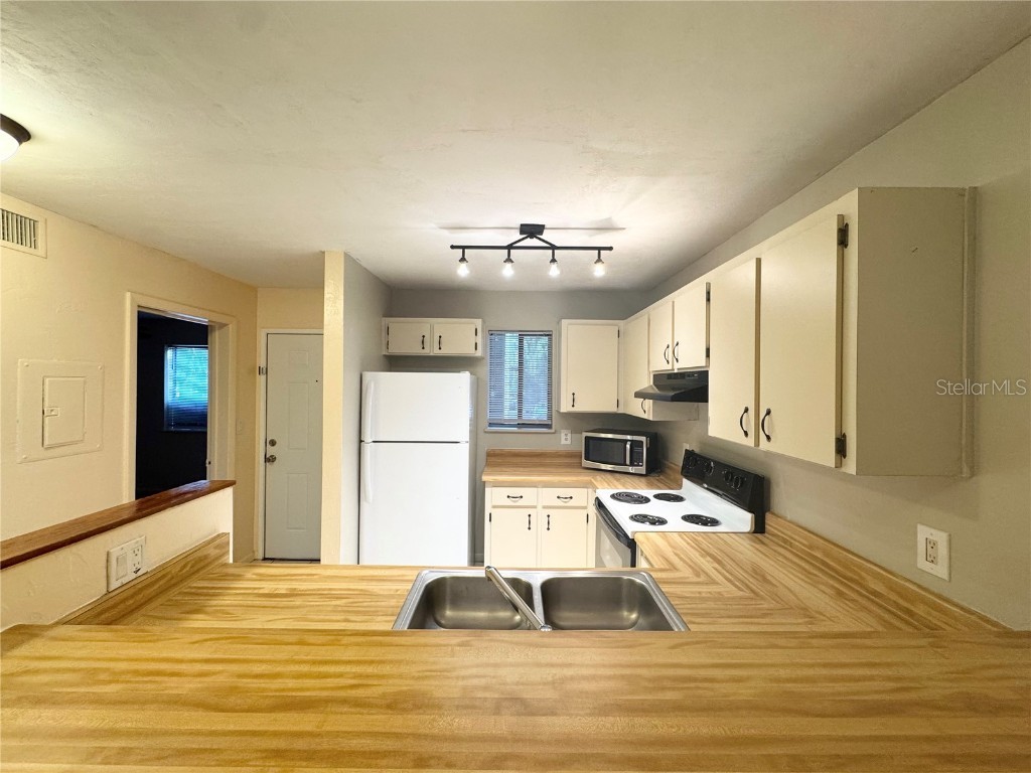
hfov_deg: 102.1
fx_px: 417
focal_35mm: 14
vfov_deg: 85.7
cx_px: 516
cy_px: 386
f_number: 2.2
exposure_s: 1/60
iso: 200
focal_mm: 2.22
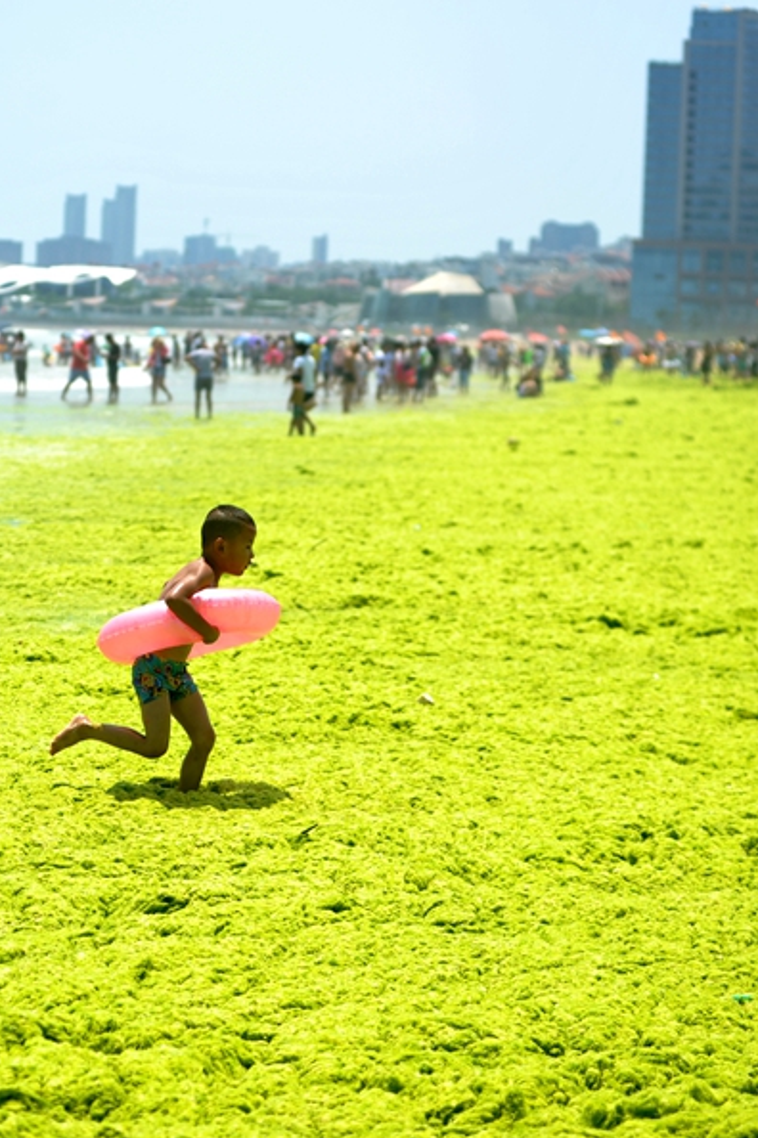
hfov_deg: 11.3
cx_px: 172
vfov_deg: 16.9
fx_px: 3826
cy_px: 569
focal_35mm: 121
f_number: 4
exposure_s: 1/1250
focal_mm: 80
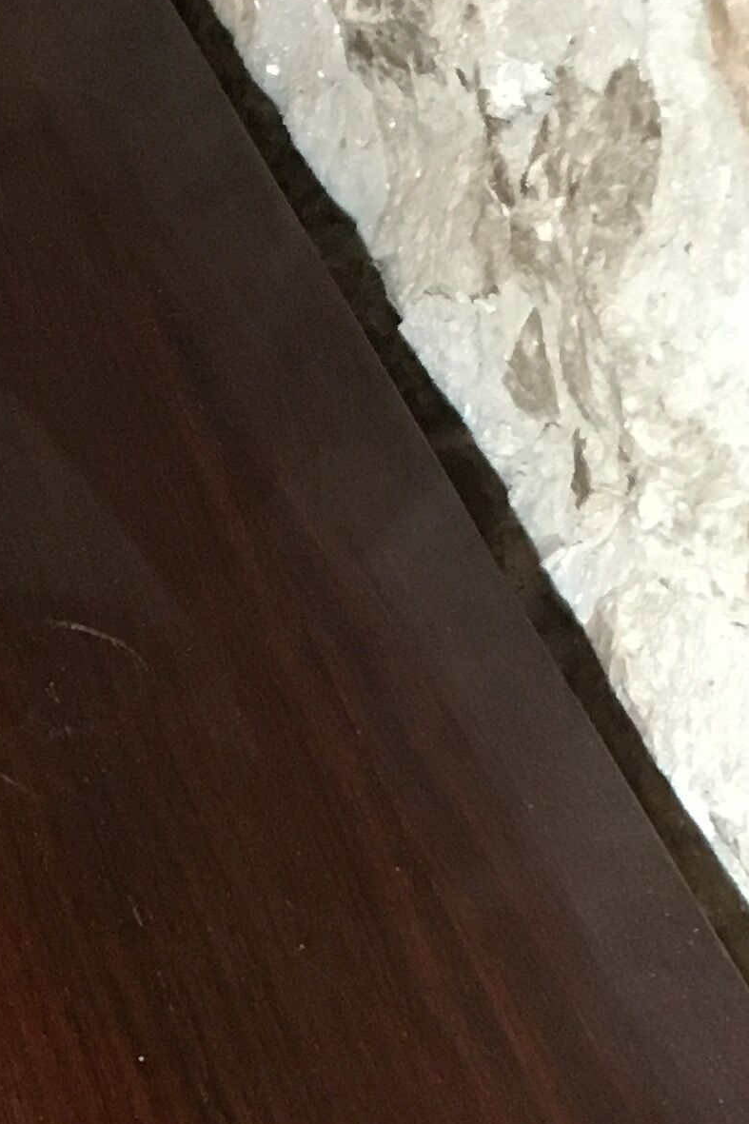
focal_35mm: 103
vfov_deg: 19.6
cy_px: 917
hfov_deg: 12.9
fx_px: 3215
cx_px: -187
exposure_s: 1/25
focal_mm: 4.15
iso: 200
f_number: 2.2
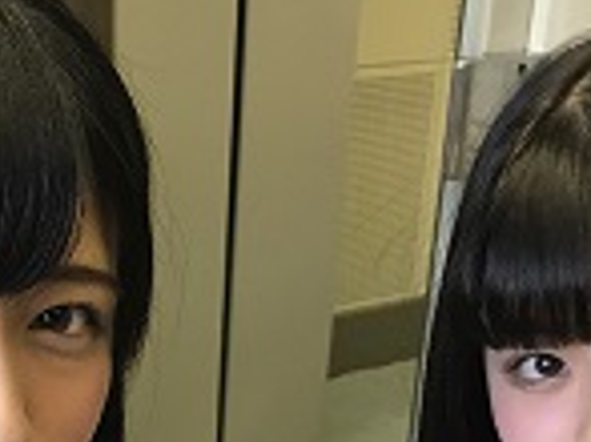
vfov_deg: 17.6
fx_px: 1331
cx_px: 185
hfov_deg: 24.9
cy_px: 593
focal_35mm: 78
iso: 40
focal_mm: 3.99
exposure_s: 1/33
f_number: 1.8
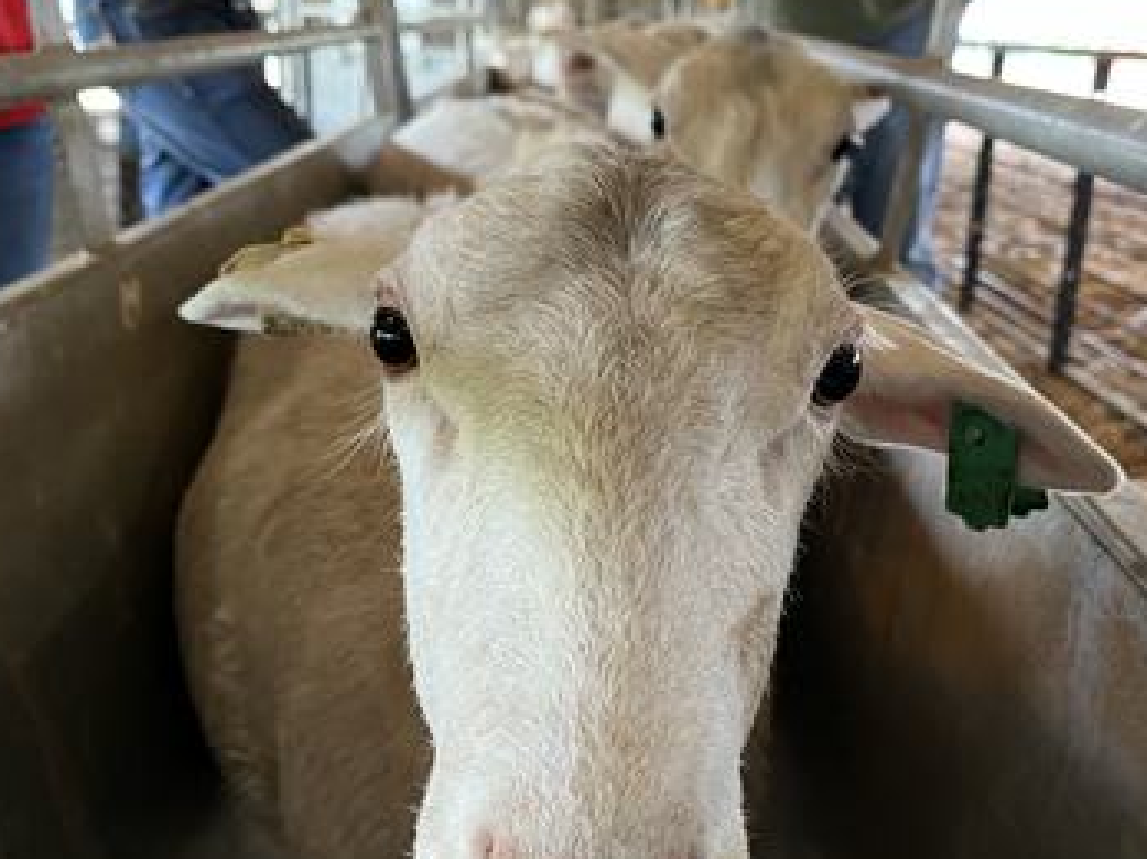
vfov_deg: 46.8
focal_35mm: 30
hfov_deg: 60.0
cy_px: 449
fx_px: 994
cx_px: 565
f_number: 1.6
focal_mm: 5.1
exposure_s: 1/60
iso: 250
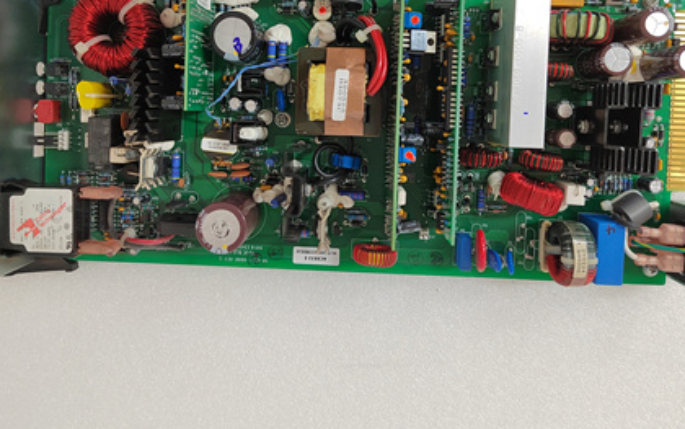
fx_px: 542
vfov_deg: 42.4
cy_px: 128
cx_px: 346
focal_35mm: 29
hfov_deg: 64.6
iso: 1356
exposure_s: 1/50
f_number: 1.9
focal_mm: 5.52
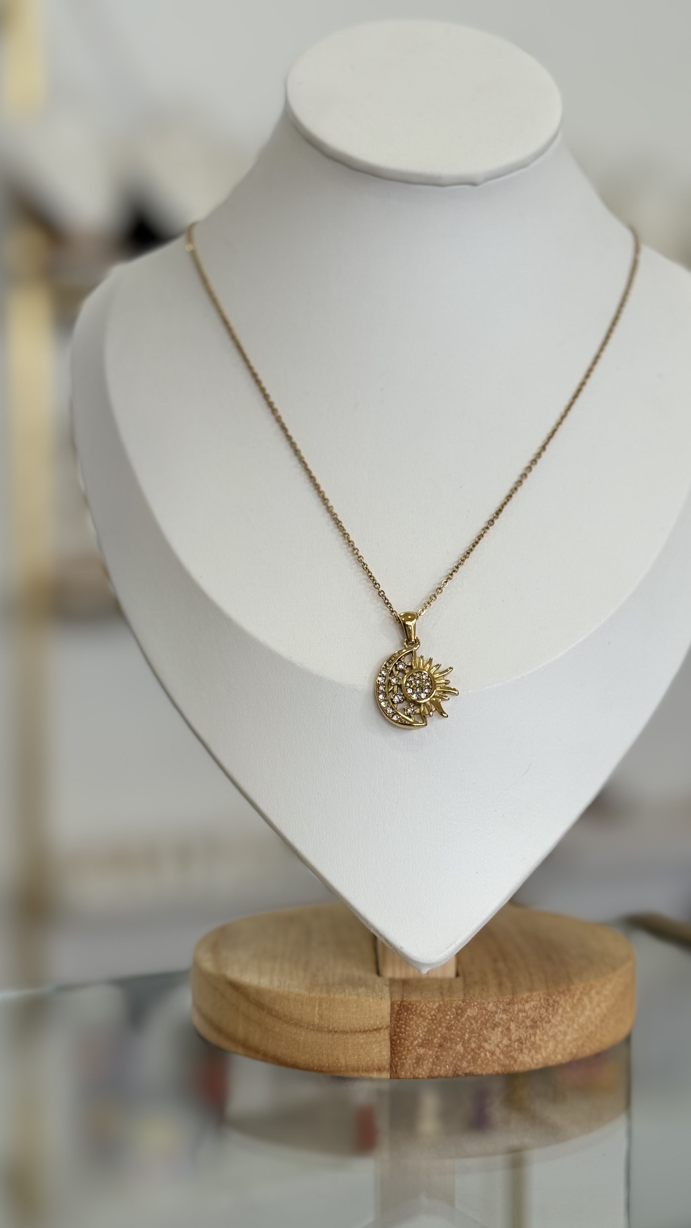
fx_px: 1726
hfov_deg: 22.6
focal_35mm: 53
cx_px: 413
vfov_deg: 39.2
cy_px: 617
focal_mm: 6.76
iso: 64
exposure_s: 1/121
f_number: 1.78
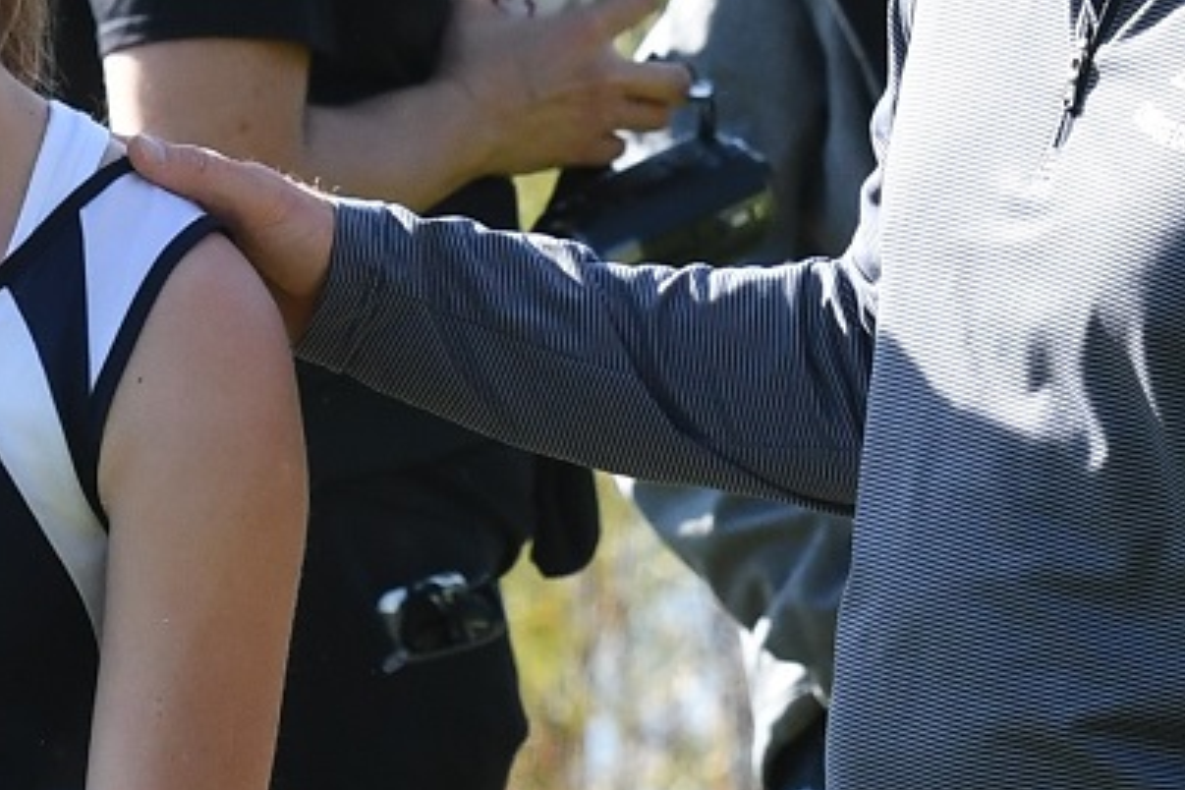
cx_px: 508
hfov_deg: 4.3
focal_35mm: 483
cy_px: 239
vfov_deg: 2.8
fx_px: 15898
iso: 720
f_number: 7.1
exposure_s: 1/800
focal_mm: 122
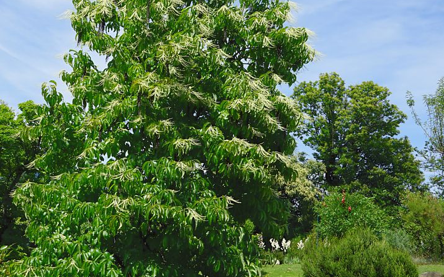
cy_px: 117
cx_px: 161
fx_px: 605
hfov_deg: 40.0
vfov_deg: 25.8
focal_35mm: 50
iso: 100
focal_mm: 28
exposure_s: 1/125
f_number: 11
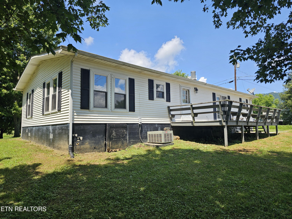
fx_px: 194
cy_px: 110
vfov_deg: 58.9
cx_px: 146
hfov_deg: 73.9
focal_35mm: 23
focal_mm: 6.3
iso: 10
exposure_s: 1/453
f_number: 1.7
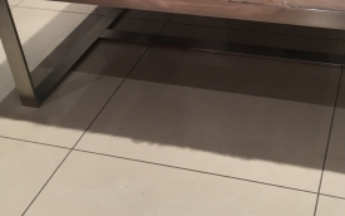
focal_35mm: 56
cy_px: 11
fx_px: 527
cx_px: 233
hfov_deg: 35.9
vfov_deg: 22.4
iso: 32
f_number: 2.2
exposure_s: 1/17
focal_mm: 4.15
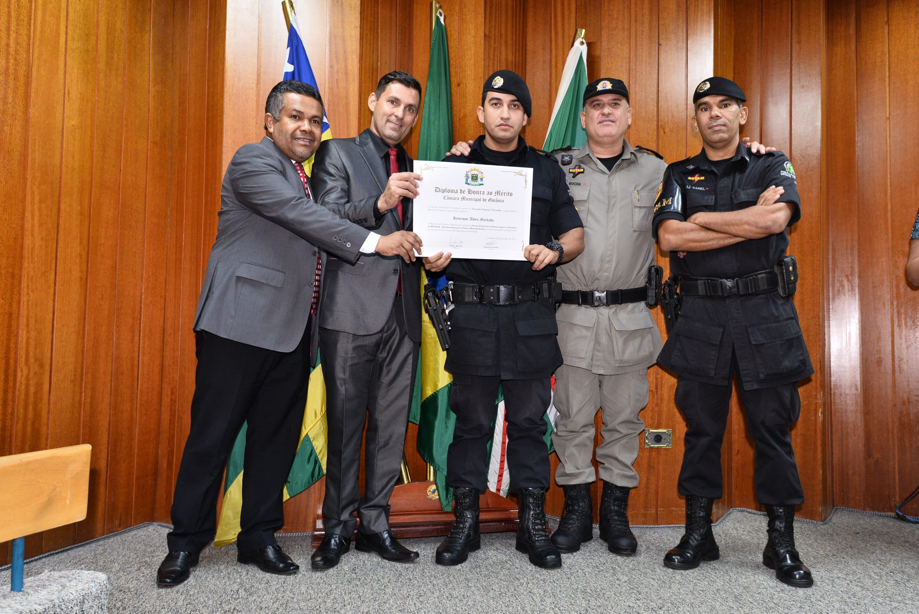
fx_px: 741
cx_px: 460
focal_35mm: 29
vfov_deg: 45.0
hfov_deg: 63.6
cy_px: 307
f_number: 4.5
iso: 1250
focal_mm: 29
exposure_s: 1/60
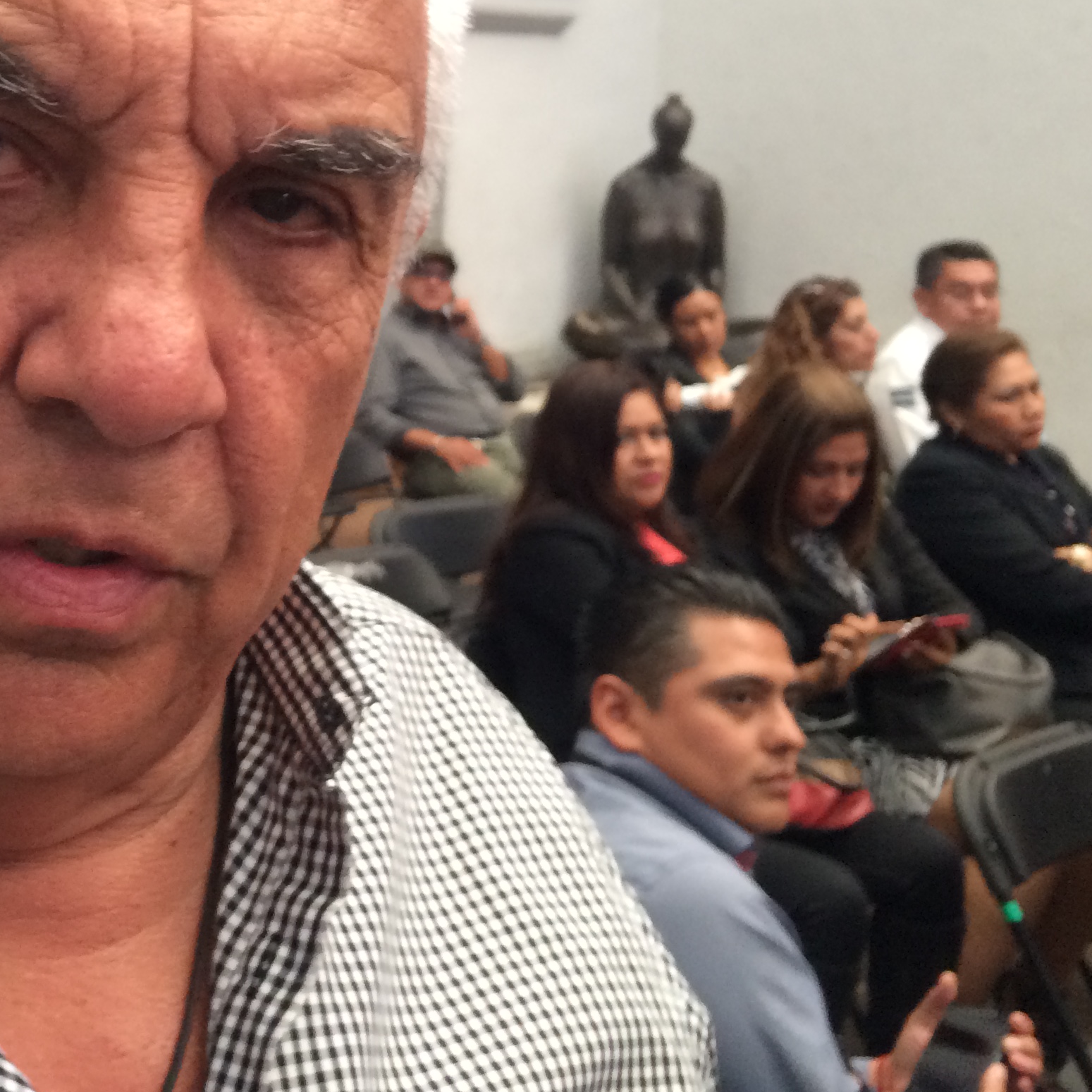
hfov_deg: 29.3
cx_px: -28
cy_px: 250
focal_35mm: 54
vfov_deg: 31.0
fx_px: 1927
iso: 64
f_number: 2.2
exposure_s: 1/30
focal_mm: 4.15
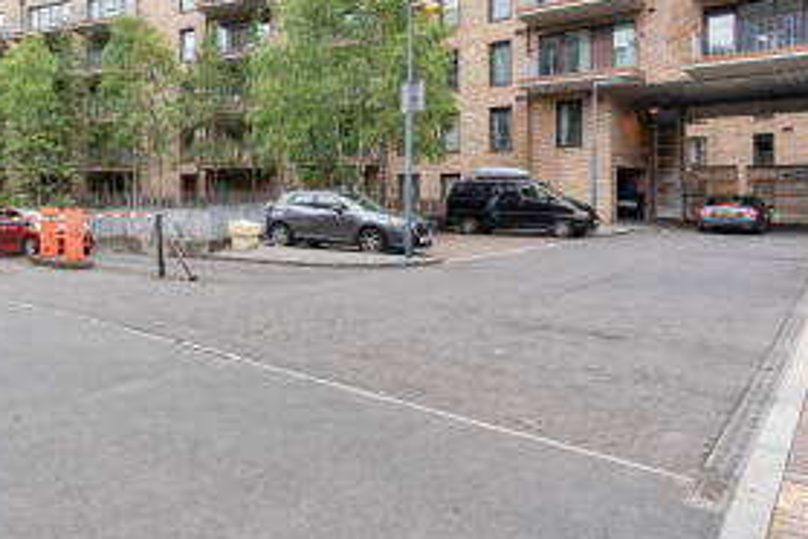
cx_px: 188
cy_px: 199
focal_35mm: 29
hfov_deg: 59.7
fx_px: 651
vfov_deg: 44.6
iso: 100
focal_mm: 17
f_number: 5.6
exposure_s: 1/80
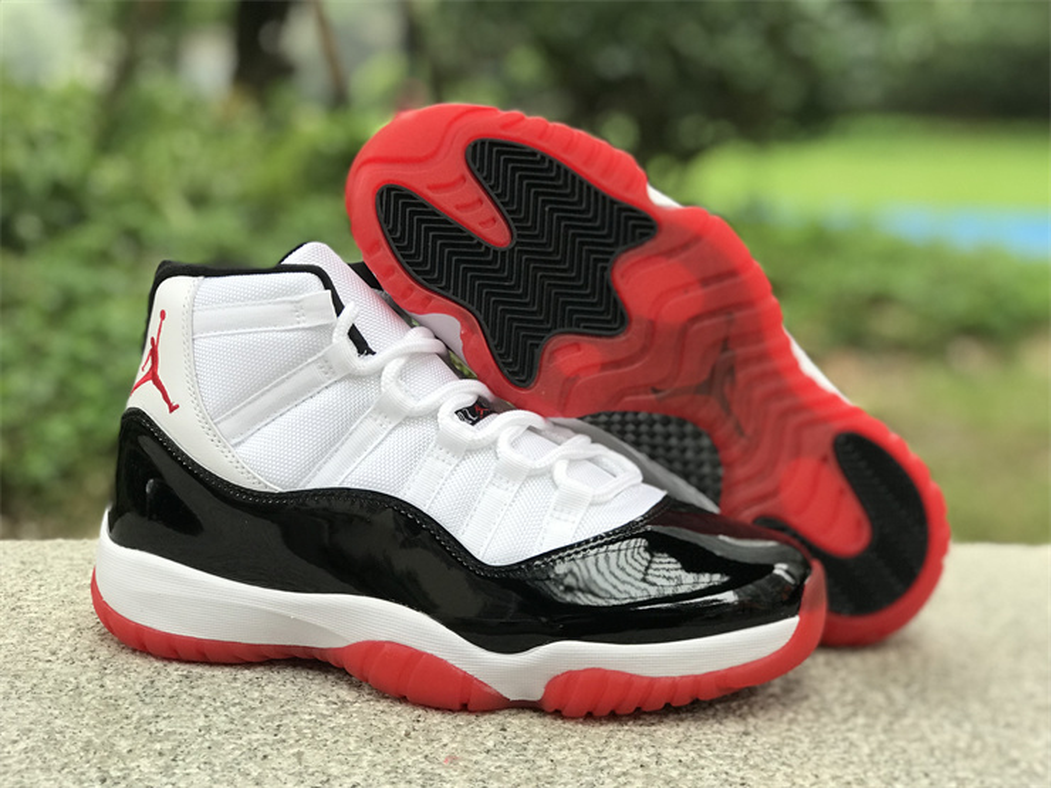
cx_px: 526
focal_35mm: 57
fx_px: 1731
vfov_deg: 25.7
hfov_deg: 33.8
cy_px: 394
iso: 50
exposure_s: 1/50
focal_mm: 6.6
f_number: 2.8
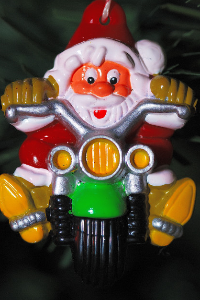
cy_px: 151
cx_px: 99
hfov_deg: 6.8
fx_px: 1676
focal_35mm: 202
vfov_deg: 10.2
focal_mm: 105
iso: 200
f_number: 8
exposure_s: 1/200
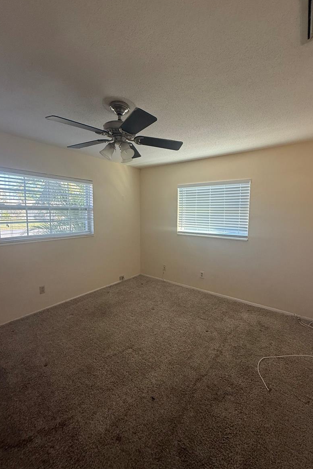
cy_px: 230
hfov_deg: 77.3
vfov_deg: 100.4
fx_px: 196
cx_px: 165
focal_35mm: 15
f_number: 2.2
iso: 200
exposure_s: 1/99
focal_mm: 2.22
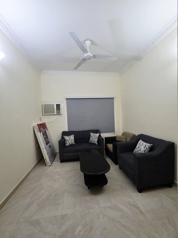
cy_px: 119
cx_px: 89
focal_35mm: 13
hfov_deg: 89.9
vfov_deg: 106.2
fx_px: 89
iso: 250
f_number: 1.9
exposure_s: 1/101
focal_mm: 2.2
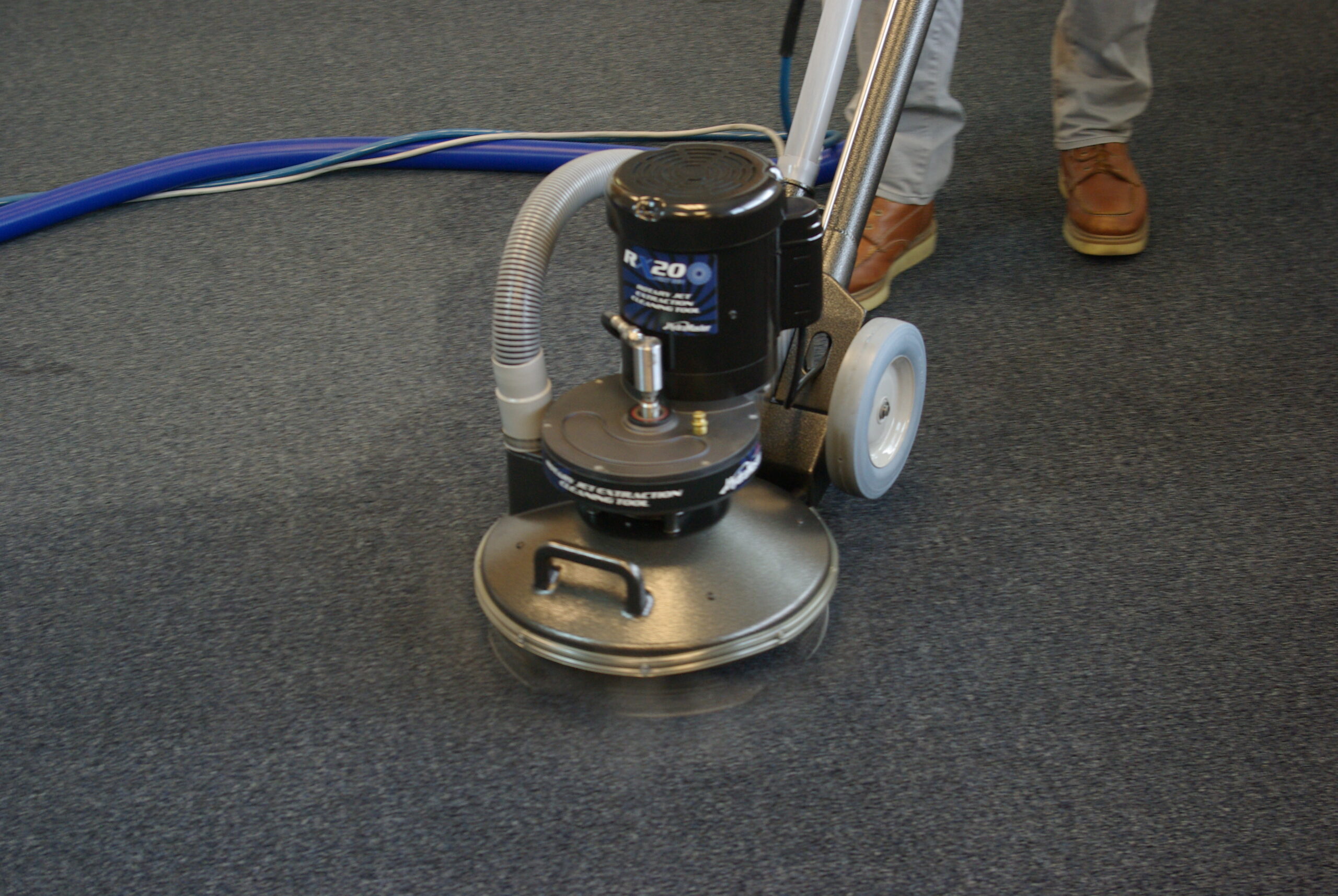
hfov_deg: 33.4
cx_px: 669
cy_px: 448
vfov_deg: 22.7
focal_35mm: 60
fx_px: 2233
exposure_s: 1/20
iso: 400
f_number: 4.5
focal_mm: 40
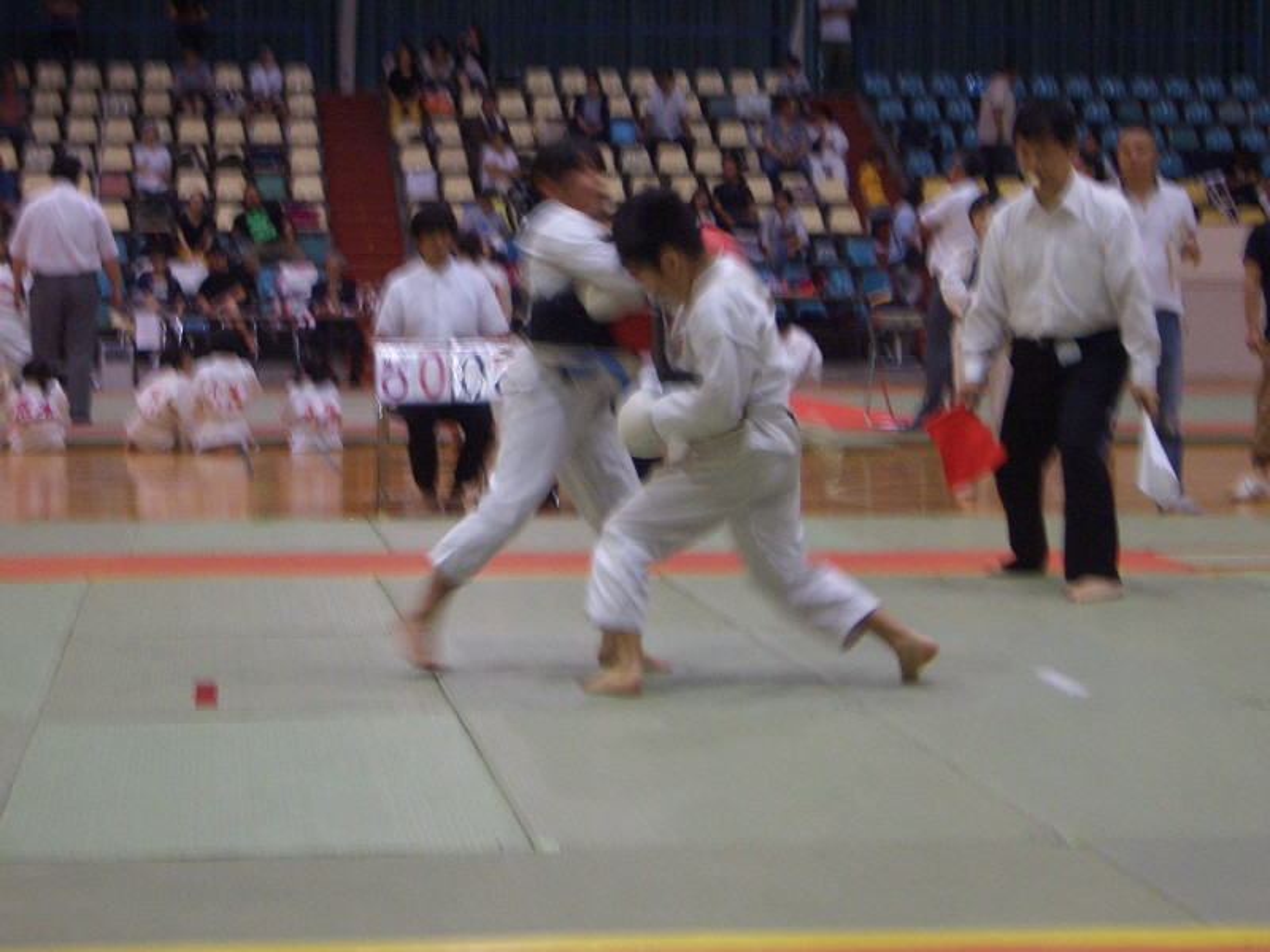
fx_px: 3229
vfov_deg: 16.8
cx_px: 635
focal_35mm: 88
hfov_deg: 22.3
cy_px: 476
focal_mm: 14.6
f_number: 4.4
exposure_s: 1/20
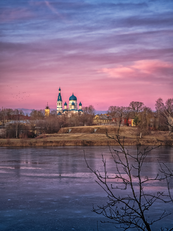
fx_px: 453
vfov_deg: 28.6
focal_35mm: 68
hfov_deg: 21.6
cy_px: 116
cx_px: 86
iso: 100
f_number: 8
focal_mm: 34
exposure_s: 1/15
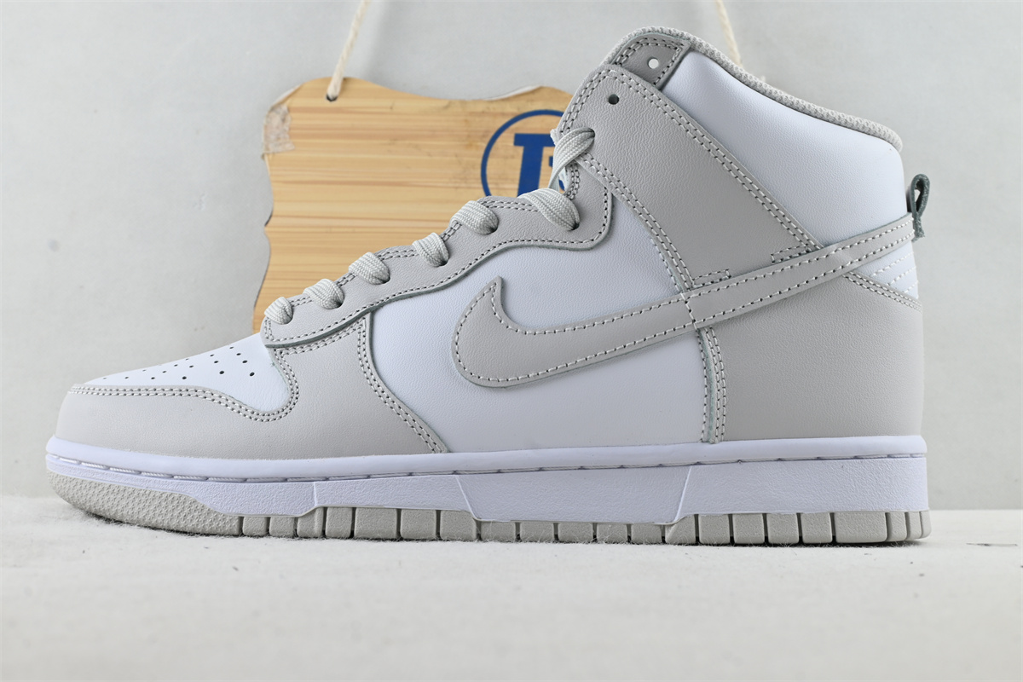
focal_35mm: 42
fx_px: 1193
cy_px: 341
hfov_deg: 46.4
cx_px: 512
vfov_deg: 31.9
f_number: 10
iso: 100
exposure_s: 1/15
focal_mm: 28
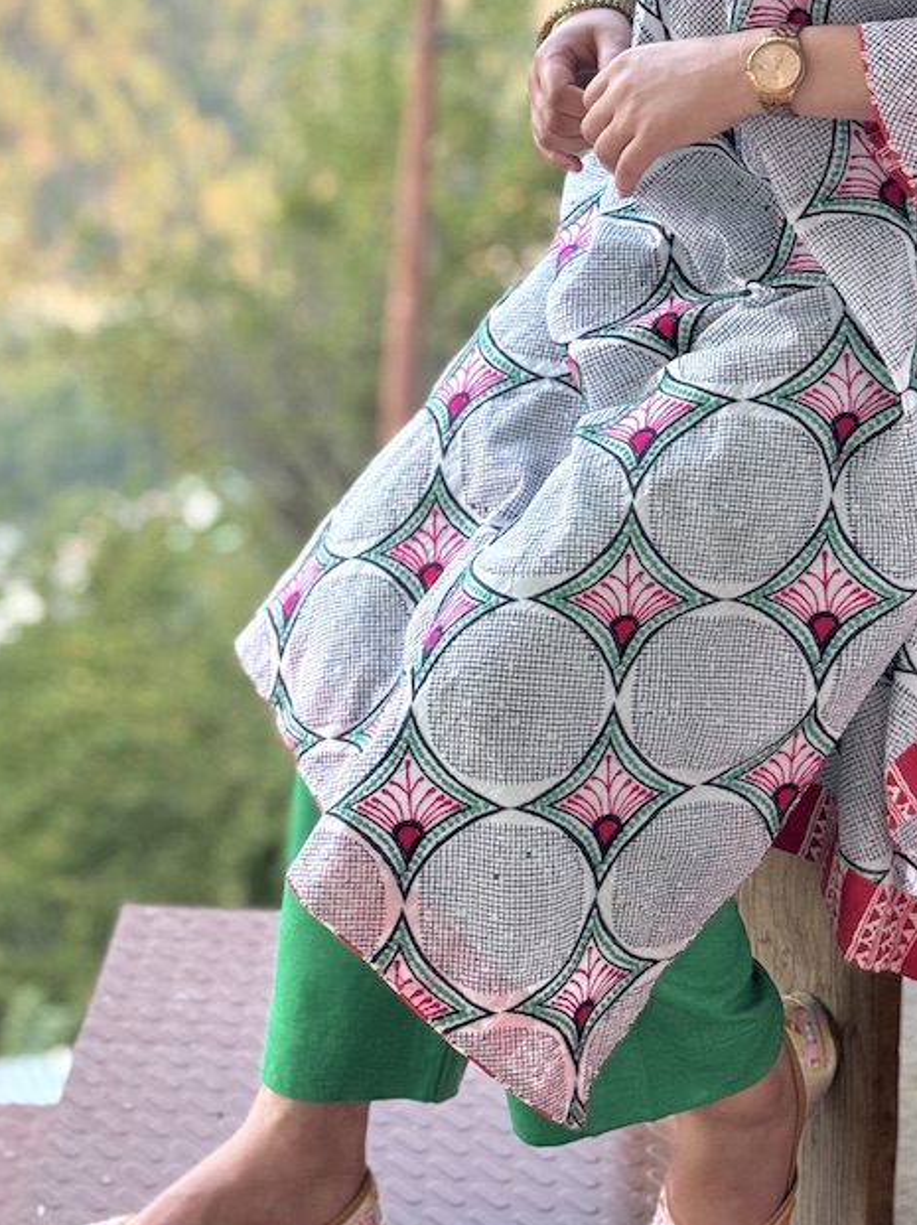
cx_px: 348
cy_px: 201
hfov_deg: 16.7
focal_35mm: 88
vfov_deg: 21.9
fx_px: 3111
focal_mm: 6.76
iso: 64
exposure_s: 1/370
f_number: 1.78
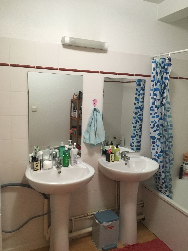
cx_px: 94
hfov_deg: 48.2
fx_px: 210
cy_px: 126
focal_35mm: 29
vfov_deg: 61.7
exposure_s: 1/33
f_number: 2.2
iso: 200
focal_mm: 4.15
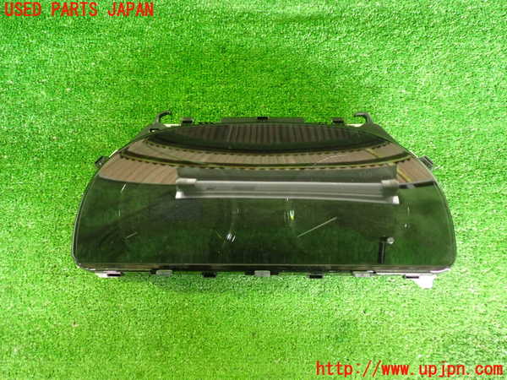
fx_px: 439
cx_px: 254
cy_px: 190
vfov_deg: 46.8
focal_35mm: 30
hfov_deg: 60.0
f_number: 2.3
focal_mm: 5.4
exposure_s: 1/25
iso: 800
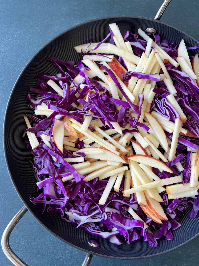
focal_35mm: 26
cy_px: 133
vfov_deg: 67.3
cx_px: 100
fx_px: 199
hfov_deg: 53.1
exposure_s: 1/121
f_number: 1.5
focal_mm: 5.7
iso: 50
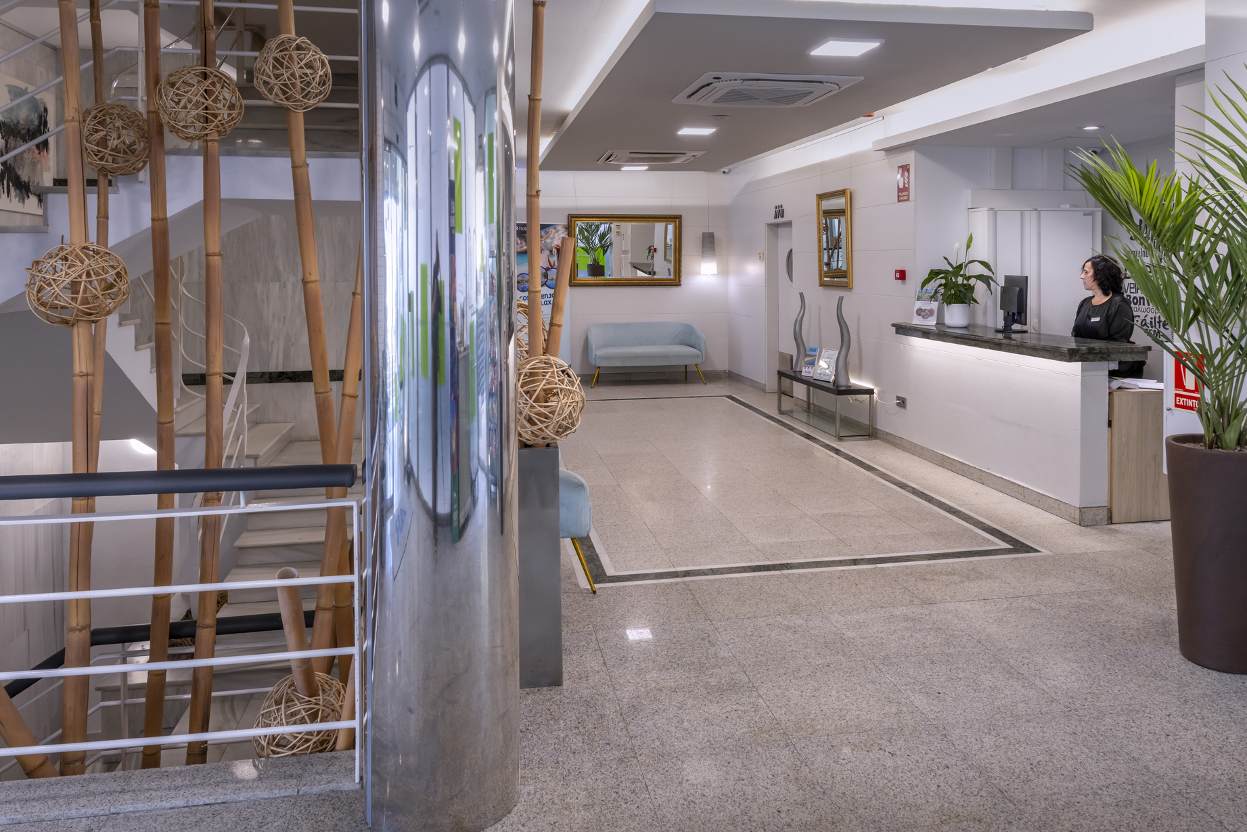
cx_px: 646
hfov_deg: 71.5
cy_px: 415
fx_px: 866
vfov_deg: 51.3
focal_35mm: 25
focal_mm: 24
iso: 640
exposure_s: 1/8
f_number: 8
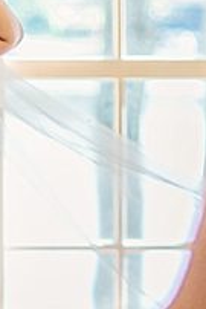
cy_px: 555
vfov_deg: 5.8
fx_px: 2982
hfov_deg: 3.9
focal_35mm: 348
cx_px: -188
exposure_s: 1/1250
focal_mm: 50
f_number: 1.8
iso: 500
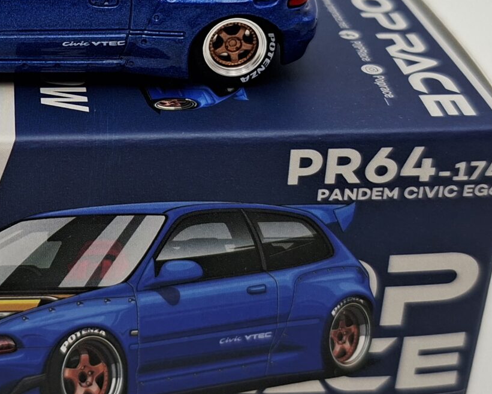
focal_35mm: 70
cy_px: 94
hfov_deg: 26.3
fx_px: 1019
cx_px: 58
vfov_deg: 21.7
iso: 50
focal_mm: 5.54
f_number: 1.8
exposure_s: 1/302
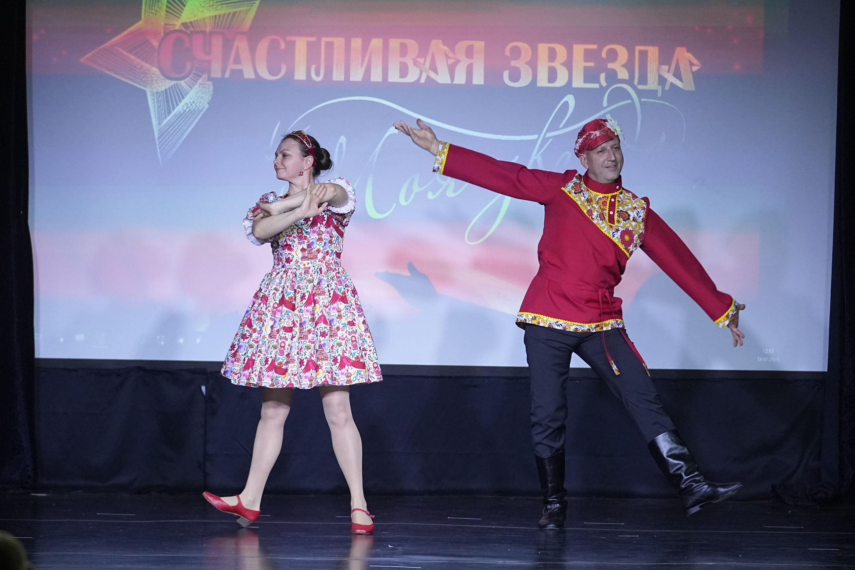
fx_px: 4702
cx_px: 428
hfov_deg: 10.4
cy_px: 285
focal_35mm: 198
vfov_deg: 6.9
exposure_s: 1/400
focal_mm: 132
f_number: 2.8
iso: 4000
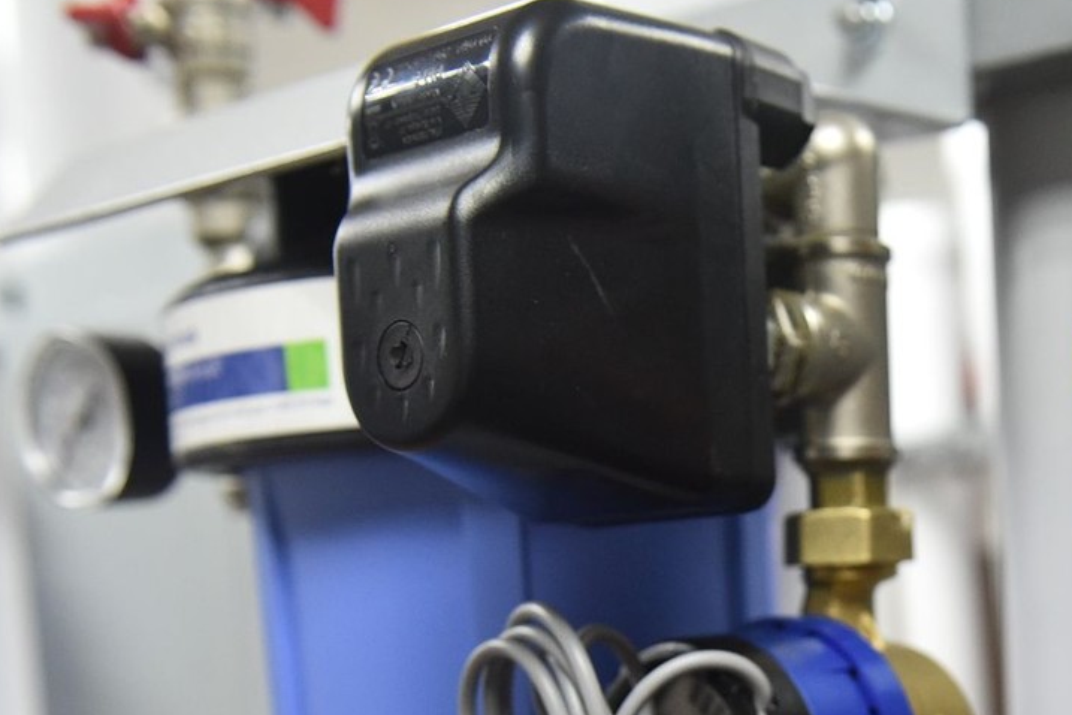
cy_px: 726
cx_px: 948
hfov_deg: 29.0
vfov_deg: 19.7
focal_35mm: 67
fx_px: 1995
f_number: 3.5
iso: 1600
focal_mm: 32
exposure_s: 1/160
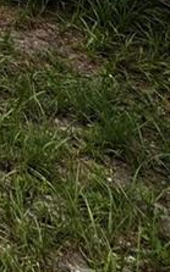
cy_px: -299
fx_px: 594
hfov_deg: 11.2
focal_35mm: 80
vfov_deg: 17.2
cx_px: -322
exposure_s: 1/332
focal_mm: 2.22
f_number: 2.2
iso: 40
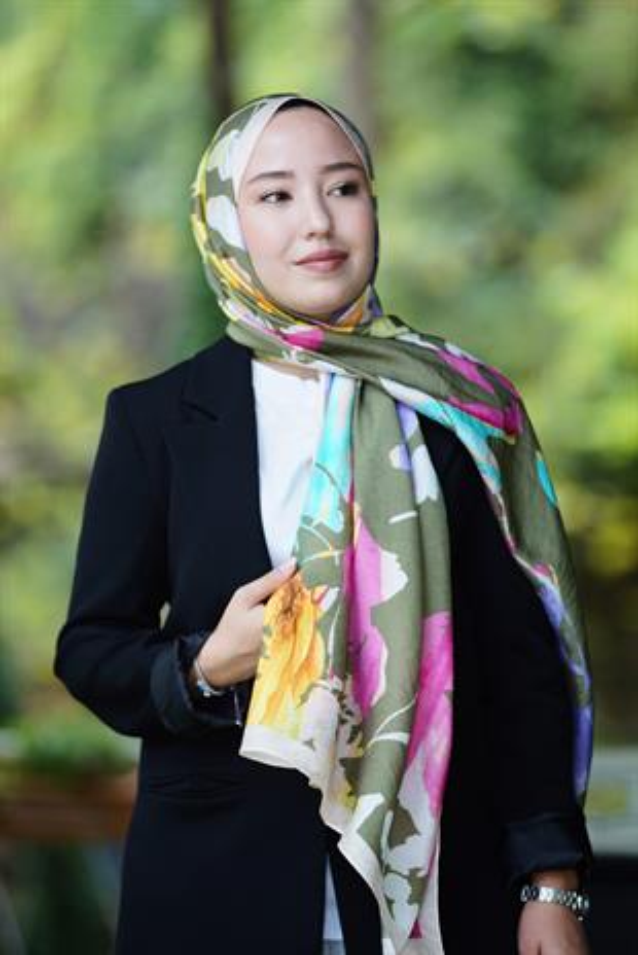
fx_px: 3849
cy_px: 478
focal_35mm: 145
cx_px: 319
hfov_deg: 9.5
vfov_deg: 14.1
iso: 160
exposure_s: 1/100
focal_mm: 145
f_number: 2.8
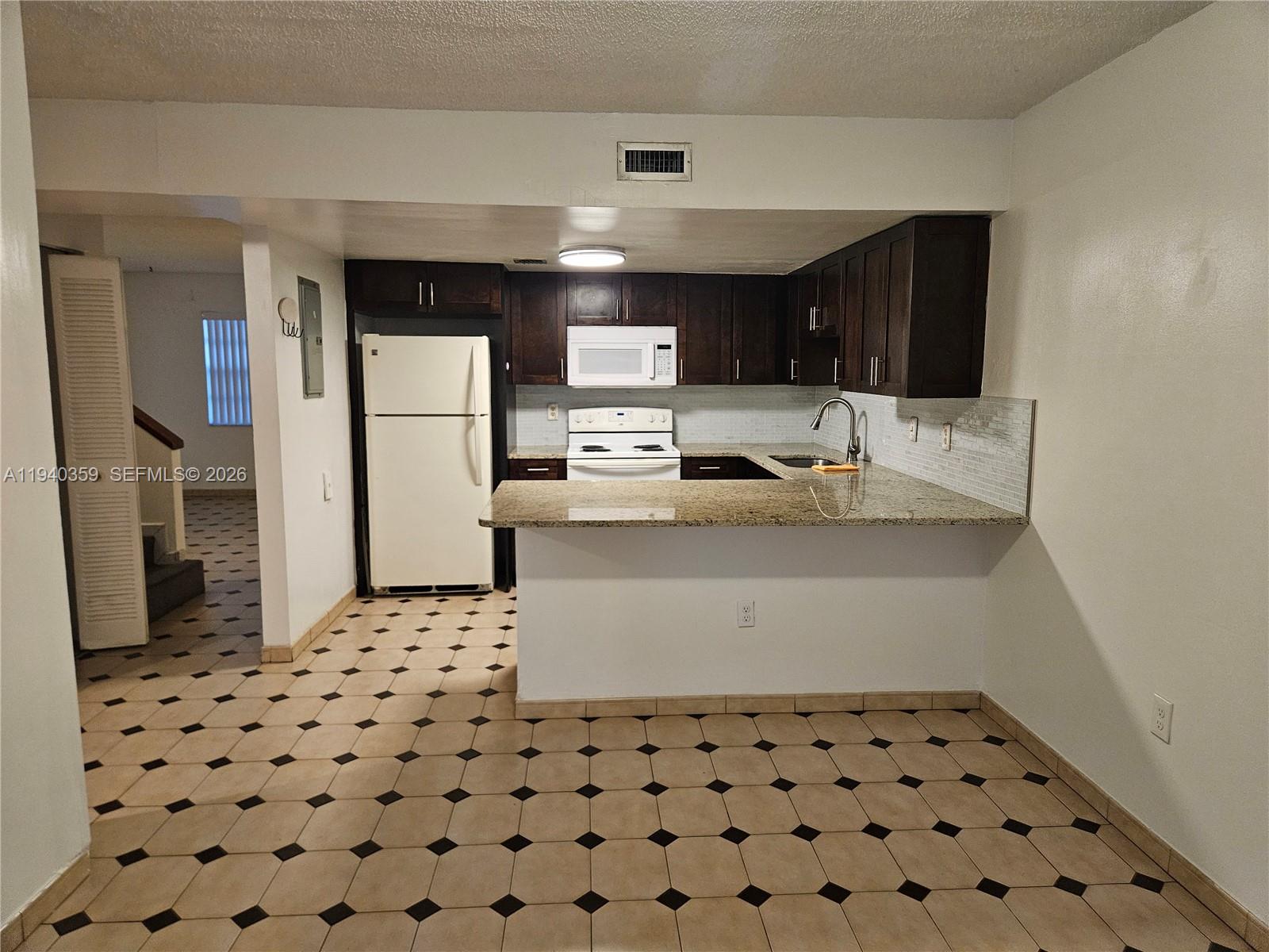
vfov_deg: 58.9
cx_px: 634
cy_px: 476
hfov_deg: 73.9
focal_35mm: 23
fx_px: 843
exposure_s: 1/120
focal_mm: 5.4
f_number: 1.8
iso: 500
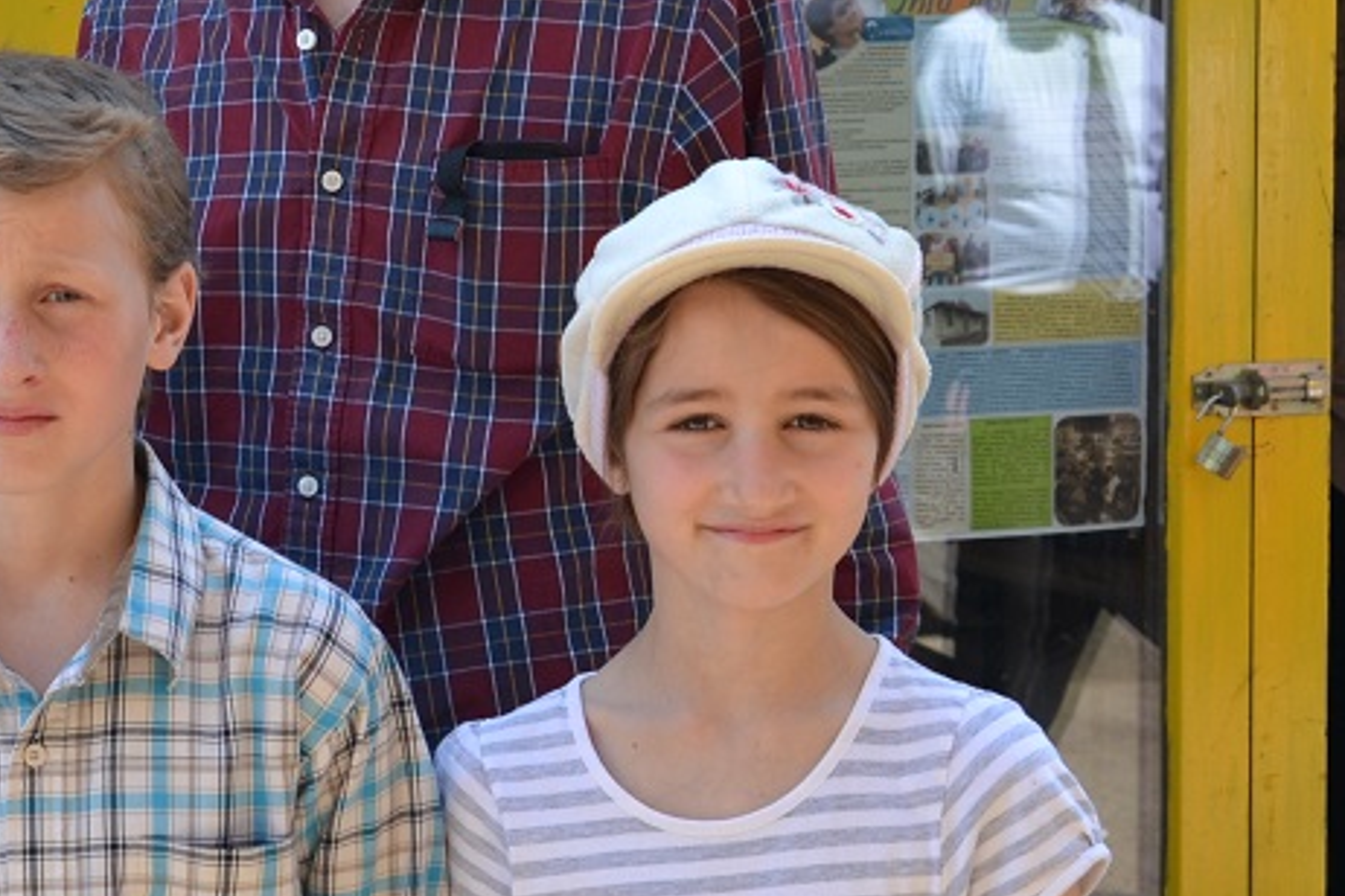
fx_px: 4072
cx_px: -20
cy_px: 410
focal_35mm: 109
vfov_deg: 12.6
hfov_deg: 18.2
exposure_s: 1/125
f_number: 5.6
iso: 140
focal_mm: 28
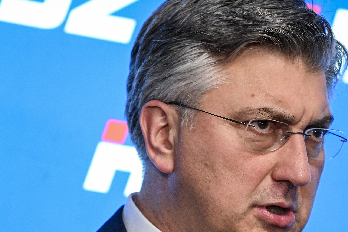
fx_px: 2485
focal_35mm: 257
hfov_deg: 8.0
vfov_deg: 5.3
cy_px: 213
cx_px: 148
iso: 2000
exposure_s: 1/250
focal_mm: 105
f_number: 4
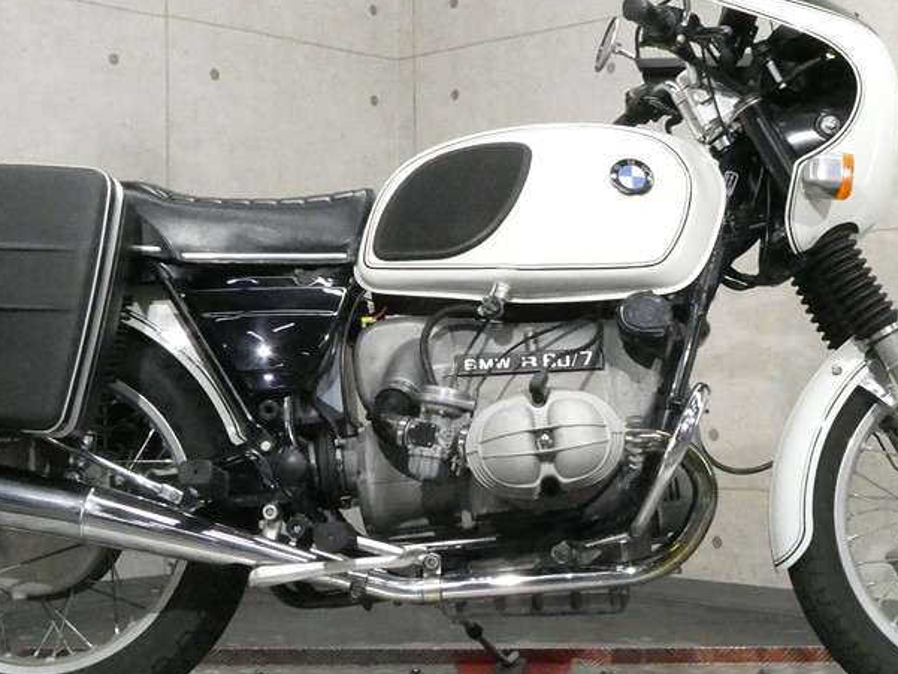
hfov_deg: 30.7
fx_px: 1635
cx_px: 472
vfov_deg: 23.3
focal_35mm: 63
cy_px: 345
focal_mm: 6.7
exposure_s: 1/80
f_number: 7.1
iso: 1600
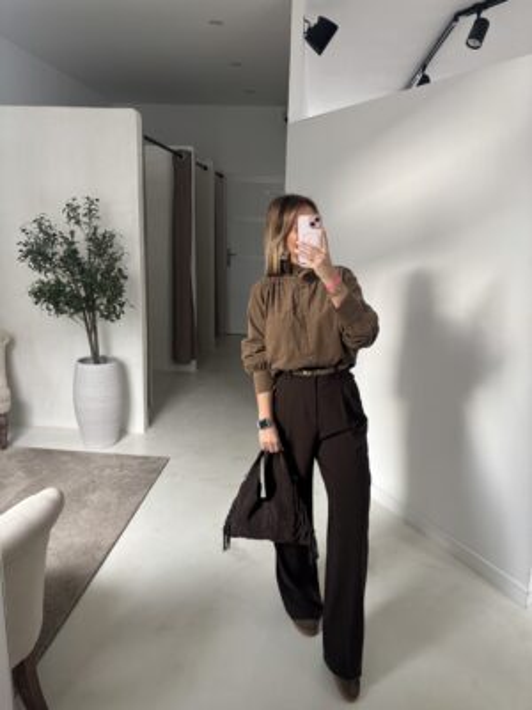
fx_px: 533
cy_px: 355
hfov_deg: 53.1
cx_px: 266
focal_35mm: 26
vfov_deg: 67.3
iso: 160
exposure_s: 1/60
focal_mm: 5.96
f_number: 1.6
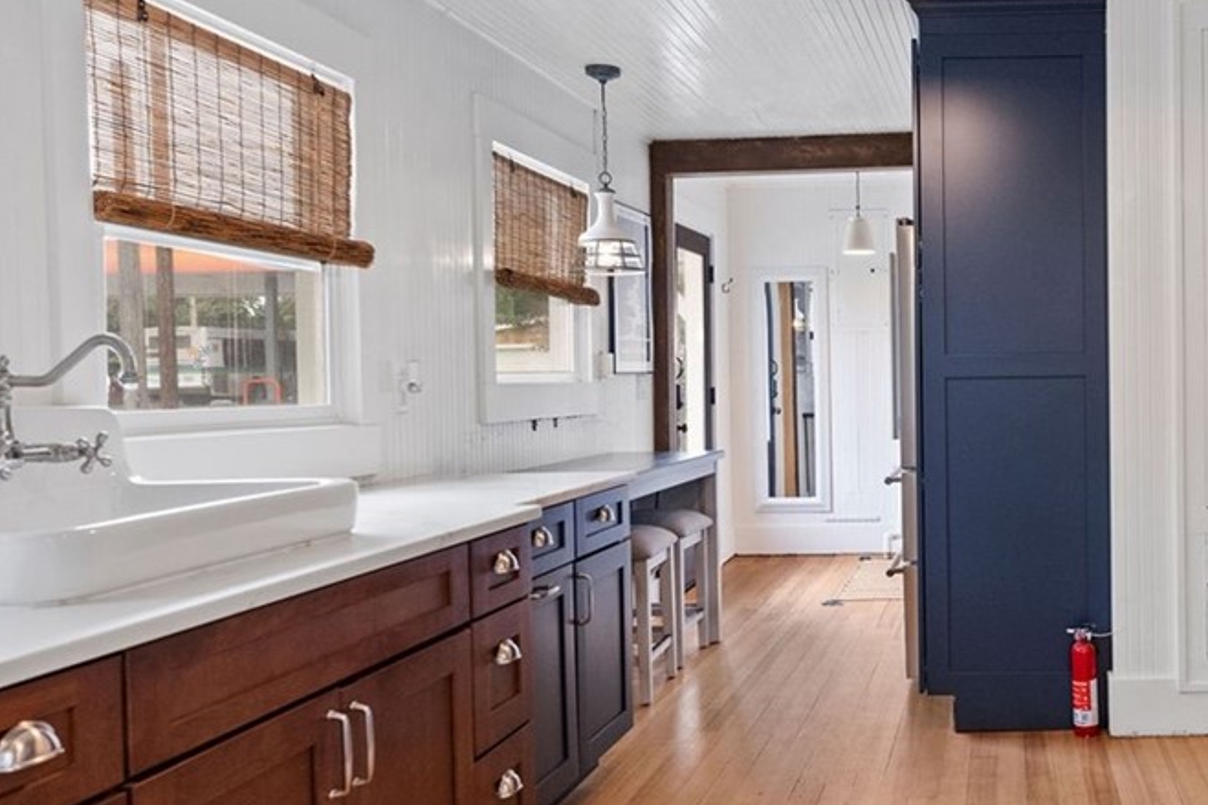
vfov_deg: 38.9
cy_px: 381
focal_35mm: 34
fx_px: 1141
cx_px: 990
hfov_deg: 51.8
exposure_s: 1/40
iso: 1000
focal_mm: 14
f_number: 5
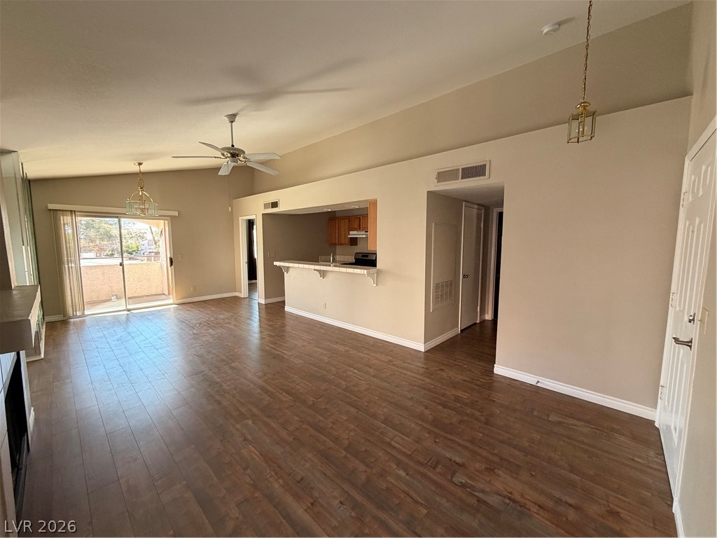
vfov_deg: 85.7
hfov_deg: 102.1
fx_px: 290
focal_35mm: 14
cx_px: 358
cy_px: 269
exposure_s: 1/121
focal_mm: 2.22
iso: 200
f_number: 2.2
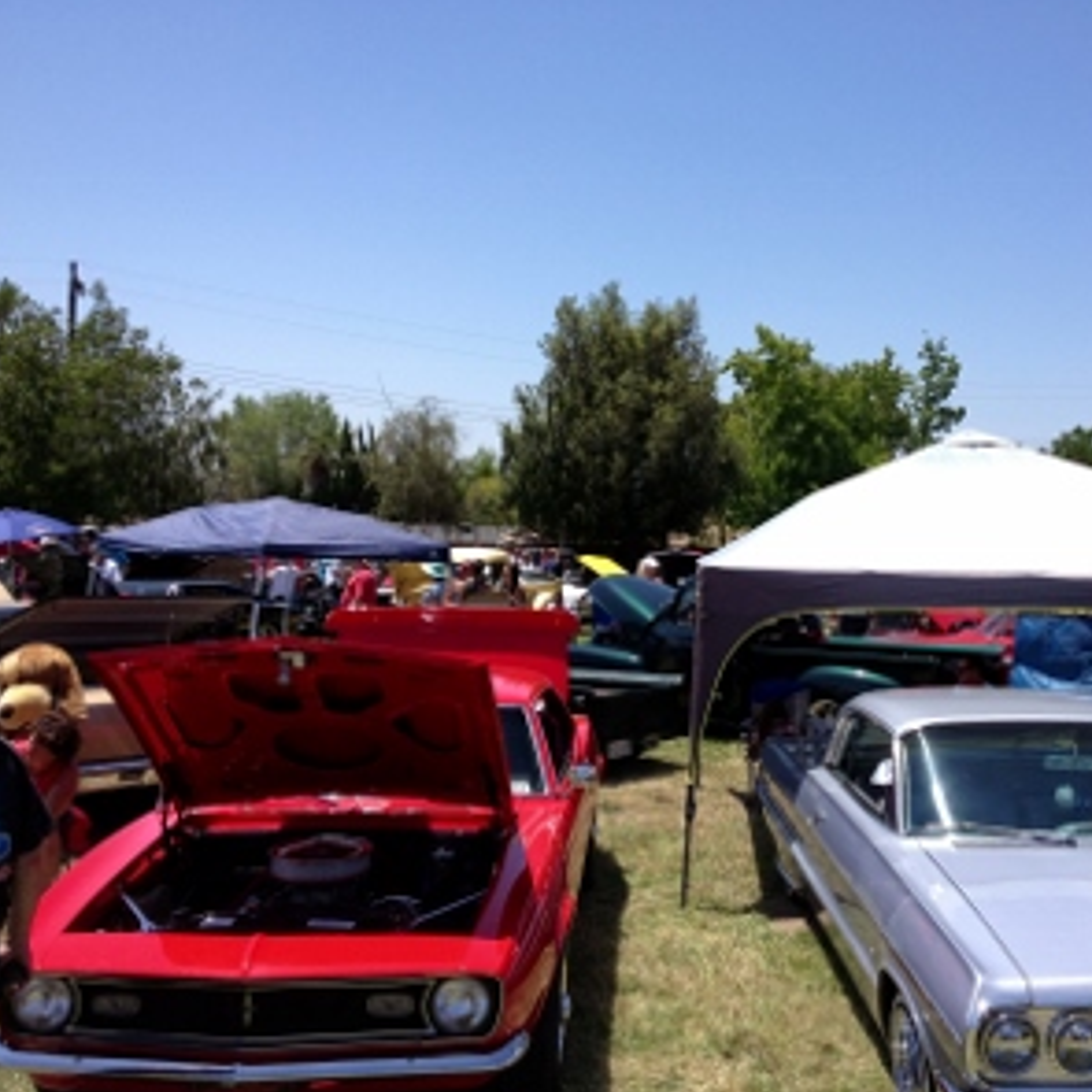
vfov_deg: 40.0
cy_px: 548
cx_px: 733
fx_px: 1499
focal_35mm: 42
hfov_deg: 39.5
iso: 50
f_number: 2.4
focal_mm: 4.28
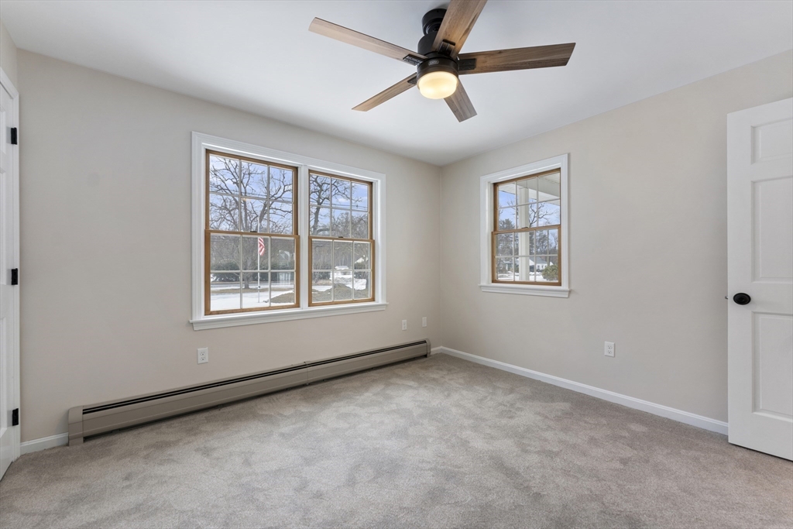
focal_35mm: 14
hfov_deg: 104.2
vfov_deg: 81.2
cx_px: 396
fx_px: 308
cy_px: 264
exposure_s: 1/30
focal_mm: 14
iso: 200
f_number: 5
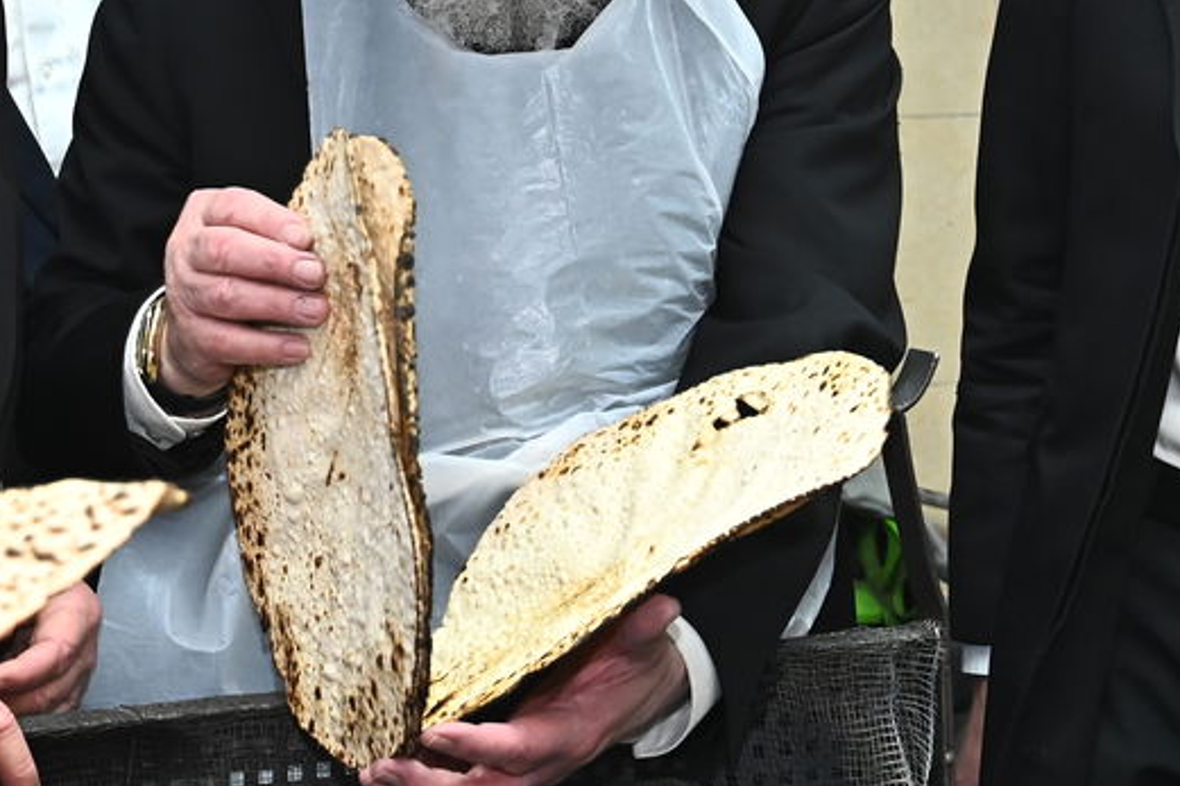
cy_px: 20
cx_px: 713
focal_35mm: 129
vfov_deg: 10.5
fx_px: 4227
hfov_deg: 15.9
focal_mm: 48
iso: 2500
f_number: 7.1
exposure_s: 1/160
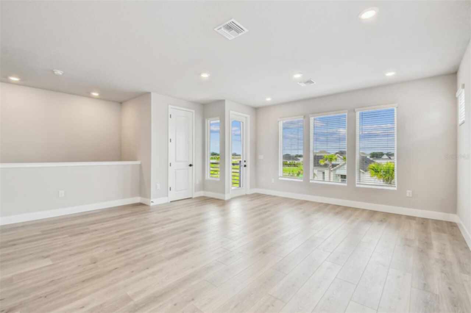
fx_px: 196
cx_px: 236
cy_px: 156
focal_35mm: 15
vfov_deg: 77.3
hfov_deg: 100.4
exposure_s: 1/250
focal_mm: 10
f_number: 7.1
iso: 100
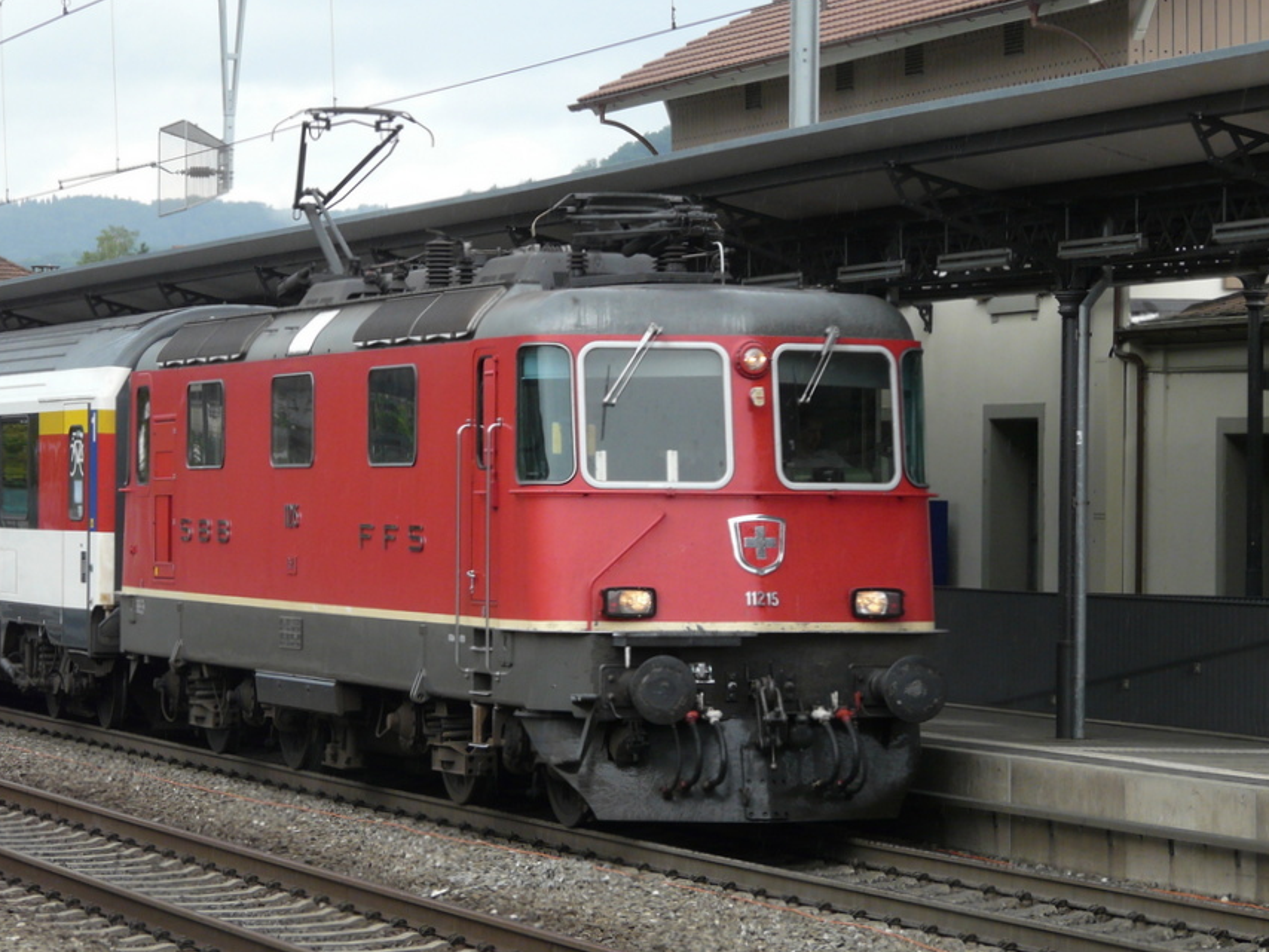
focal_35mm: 144
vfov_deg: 10.3
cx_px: 578
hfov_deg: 13.7
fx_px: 5280
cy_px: 492
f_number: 4
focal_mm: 20.2
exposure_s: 1/250
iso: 100
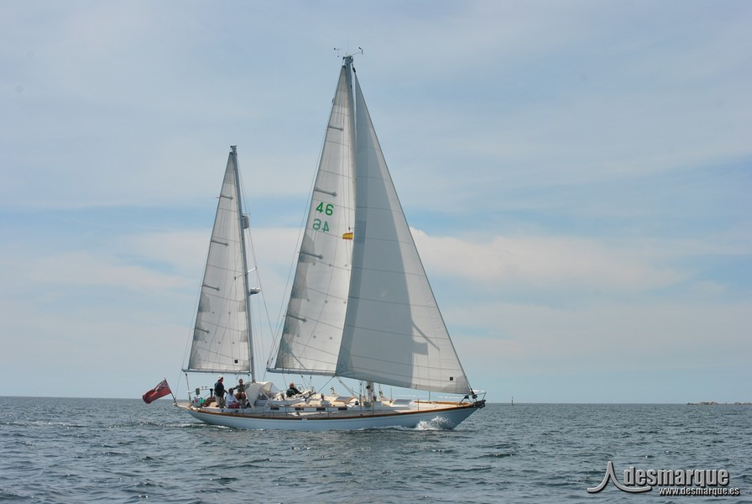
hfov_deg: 24.6
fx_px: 1726
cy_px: 252
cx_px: 376
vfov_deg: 16.6
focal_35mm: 82
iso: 100
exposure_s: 1/320
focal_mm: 55
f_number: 9
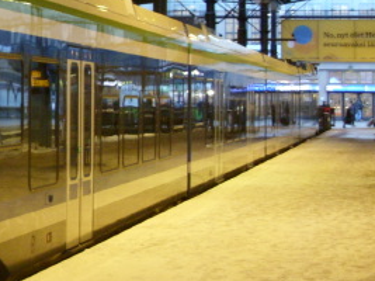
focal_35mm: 168
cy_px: 98
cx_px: -159
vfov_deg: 8.8
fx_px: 1819
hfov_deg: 11.4
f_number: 3.1
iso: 300
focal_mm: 9.3
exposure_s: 1/11
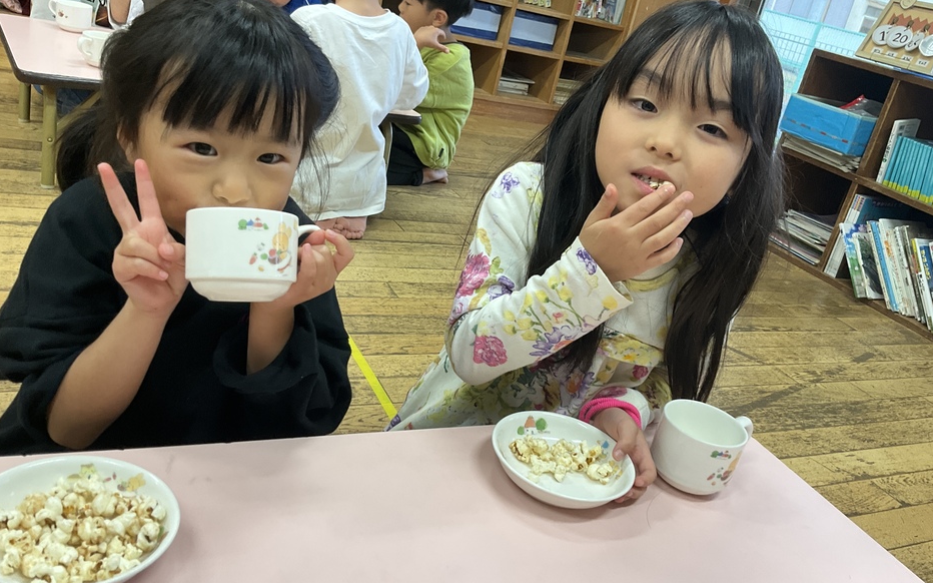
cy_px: 285
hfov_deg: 58.1
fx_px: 839
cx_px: 482
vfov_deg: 38.3
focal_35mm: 33
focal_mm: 3
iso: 64
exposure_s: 1/60
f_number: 1.8
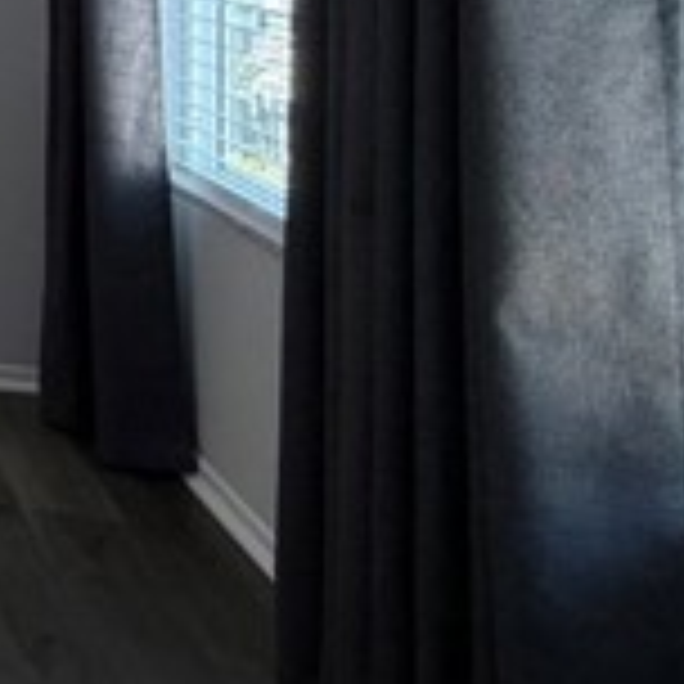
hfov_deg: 18.5
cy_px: -72
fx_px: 1162
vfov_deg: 29.5
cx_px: -724
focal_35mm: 52
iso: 250
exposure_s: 1/120
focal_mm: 2.22
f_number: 2.2
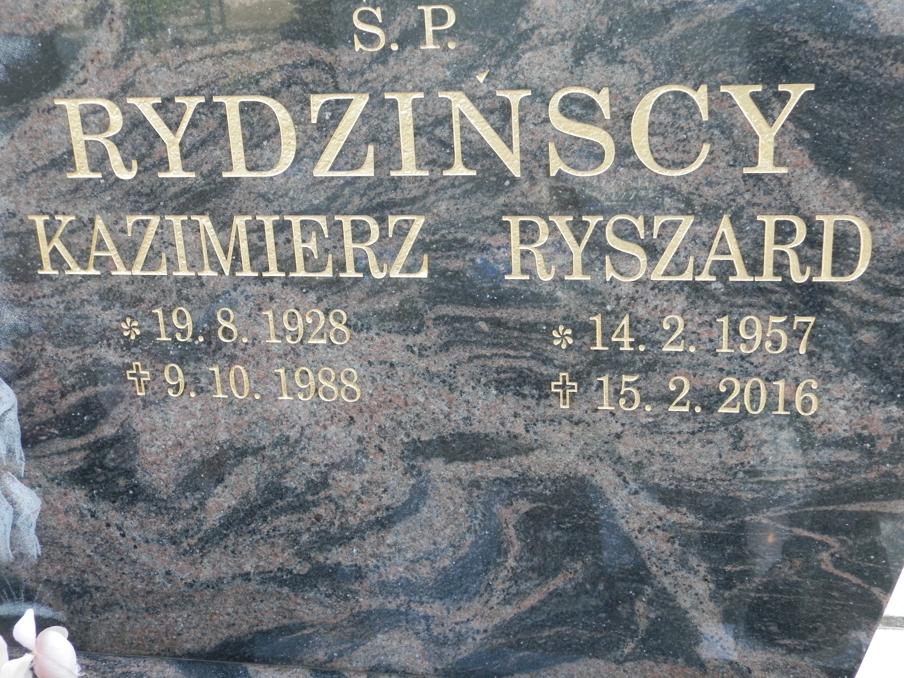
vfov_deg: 31.5
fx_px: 1201
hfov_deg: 41.2
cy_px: 339
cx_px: 452
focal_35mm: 46
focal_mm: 8.2
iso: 200
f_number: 3.6
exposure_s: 1/100
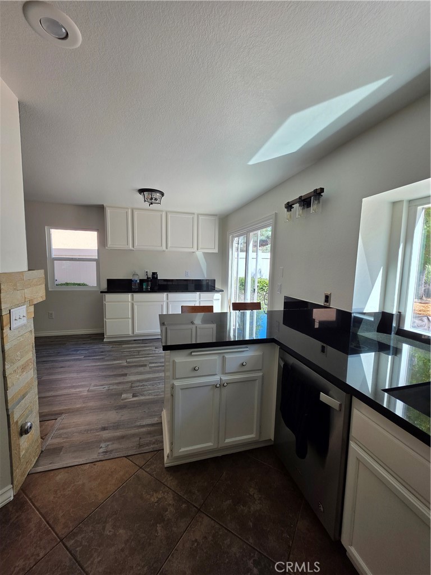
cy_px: 288
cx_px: 216
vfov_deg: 106.2
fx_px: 216
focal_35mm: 13
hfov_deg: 89.9
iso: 40
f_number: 1.9
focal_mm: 2.2
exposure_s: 1/153
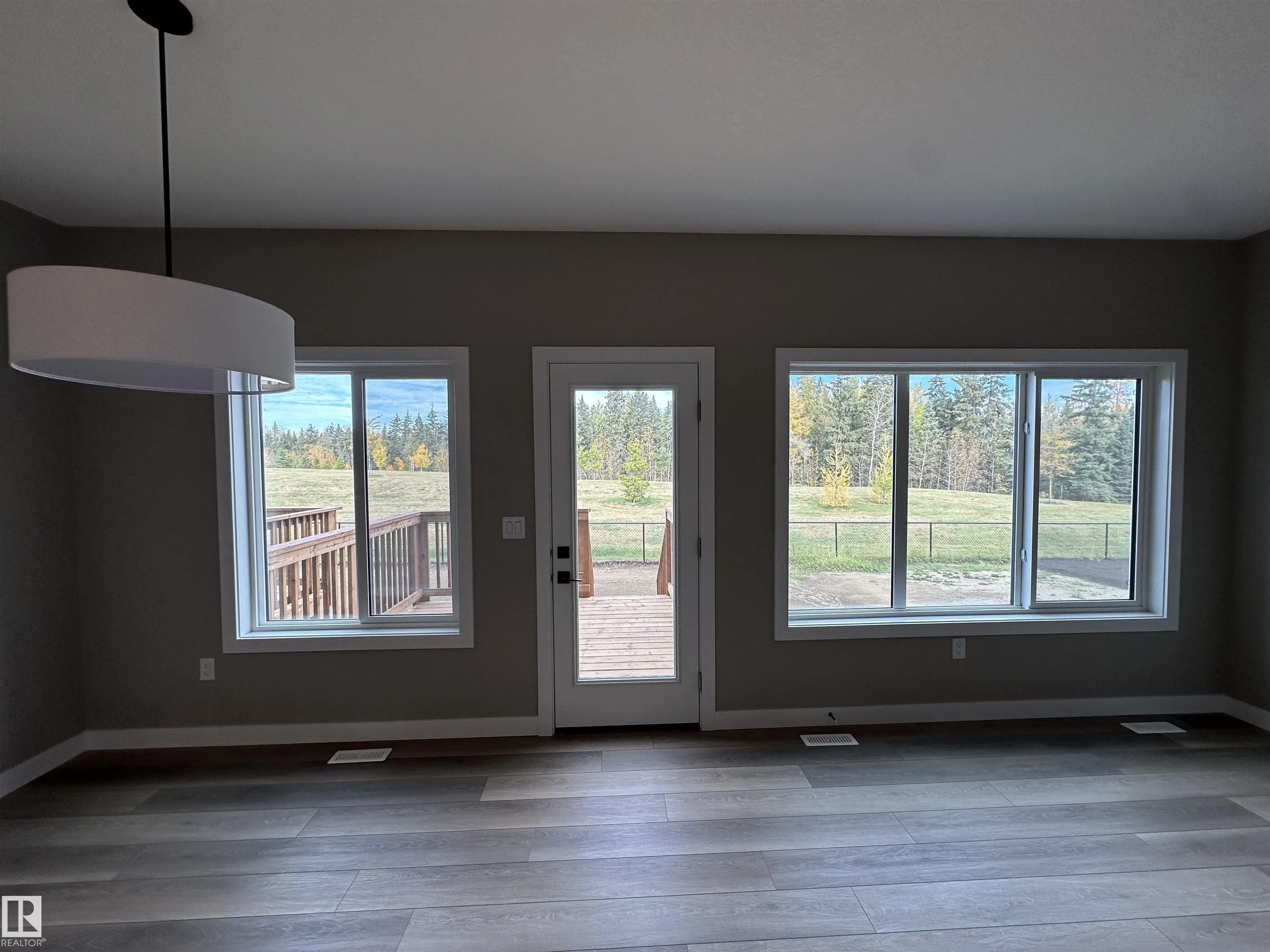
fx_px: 514
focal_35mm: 14
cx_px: 635
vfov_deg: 85.7
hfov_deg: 102.1
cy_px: 476
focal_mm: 2.22
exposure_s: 1/154
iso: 40
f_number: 2.2
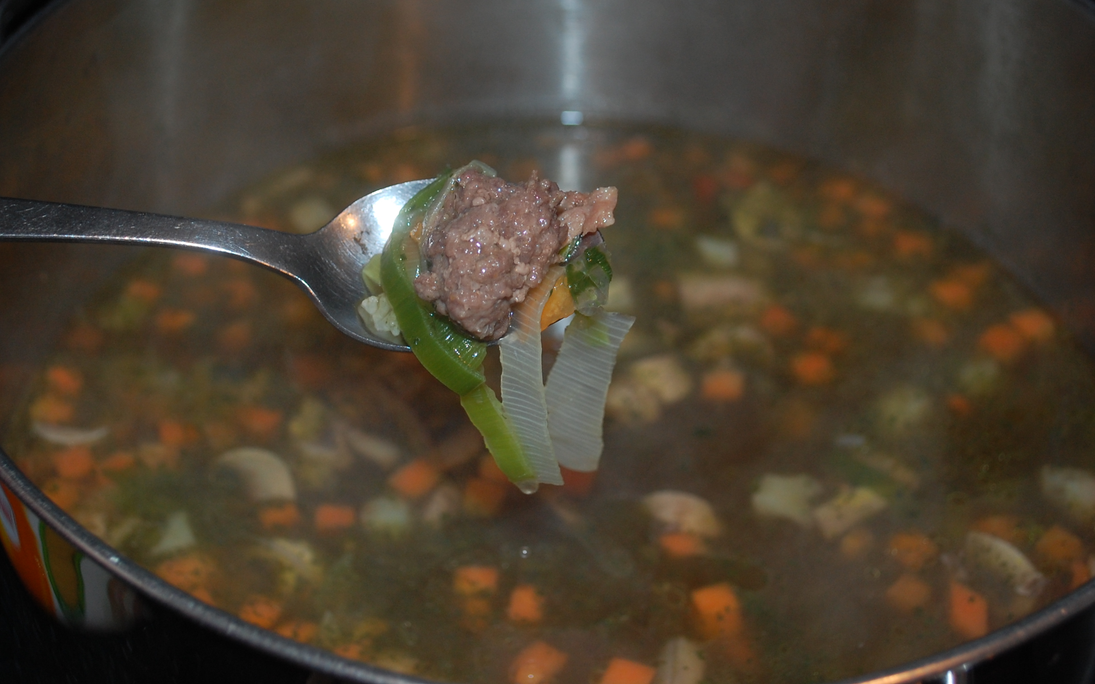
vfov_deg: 20.3
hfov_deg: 32.0
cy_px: 236
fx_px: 1910
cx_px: 491
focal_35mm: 64
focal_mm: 34
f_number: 5
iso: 400
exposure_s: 1/60
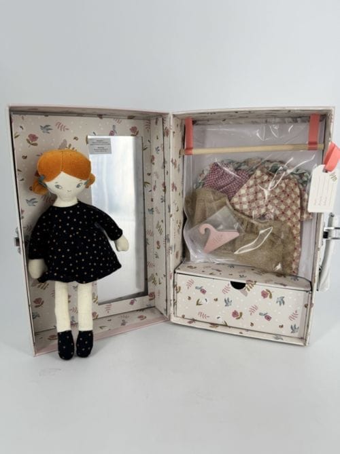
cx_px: 170
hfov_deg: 56.7
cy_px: 227
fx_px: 315
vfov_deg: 71.7
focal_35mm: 24
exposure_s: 1/853
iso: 80
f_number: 1.78
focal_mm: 6.76
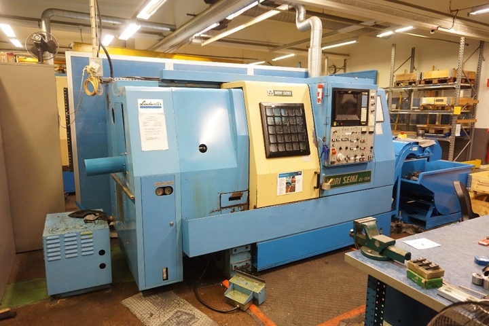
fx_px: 326
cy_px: 163
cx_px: 244
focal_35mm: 24
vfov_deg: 53.1
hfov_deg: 73.7
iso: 2000
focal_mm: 16
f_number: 3.5
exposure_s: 1/160
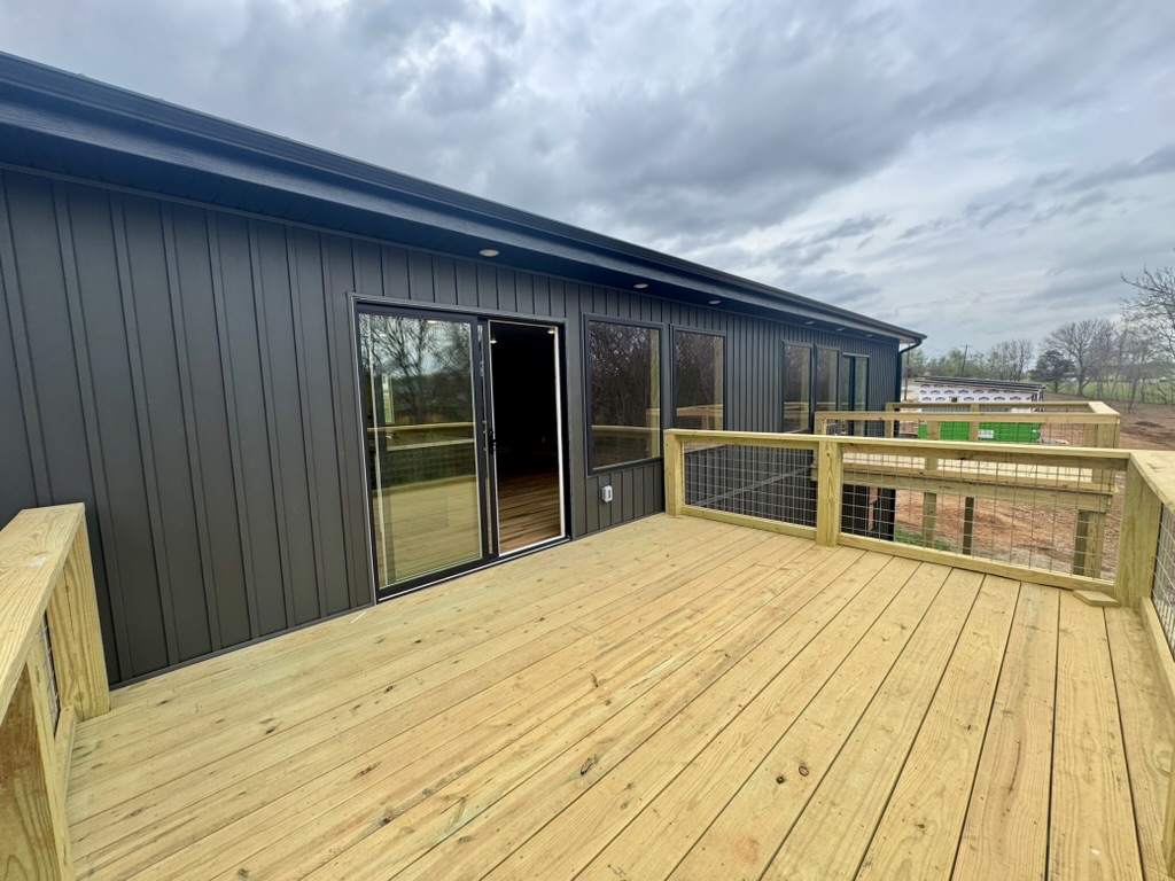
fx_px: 475
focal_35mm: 14
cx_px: 588
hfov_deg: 102.1
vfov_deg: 85.7
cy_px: 440
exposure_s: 1/470
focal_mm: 2.22
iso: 40
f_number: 2.2
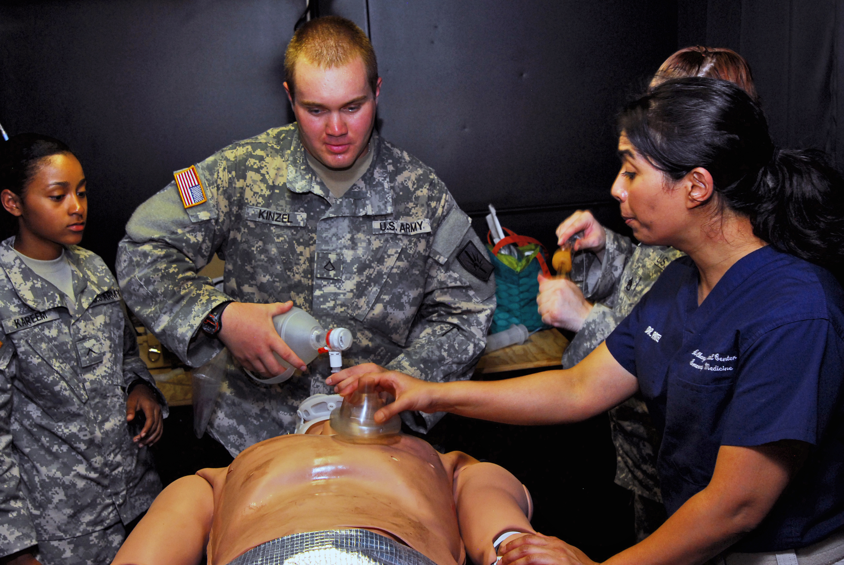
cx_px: 422
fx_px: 1127
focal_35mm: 48
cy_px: 282
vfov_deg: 28.2
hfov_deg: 41.1
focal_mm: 32
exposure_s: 1/60
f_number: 5.6
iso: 400
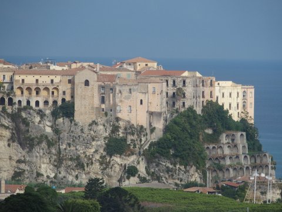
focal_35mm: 270
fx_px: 2200
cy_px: 106
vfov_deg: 5.5
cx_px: 141
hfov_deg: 7.3
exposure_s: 1/640
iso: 100
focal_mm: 56.7
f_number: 3.5
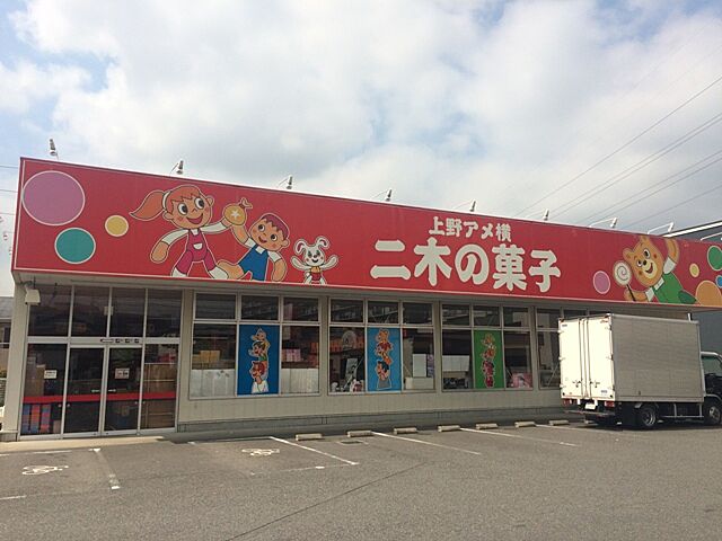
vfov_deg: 48.2
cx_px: 361
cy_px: 270
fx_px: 605
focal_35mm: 29
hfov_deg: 61.7
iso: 32
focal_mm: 4.15
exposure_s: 1/2740
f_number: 2.2
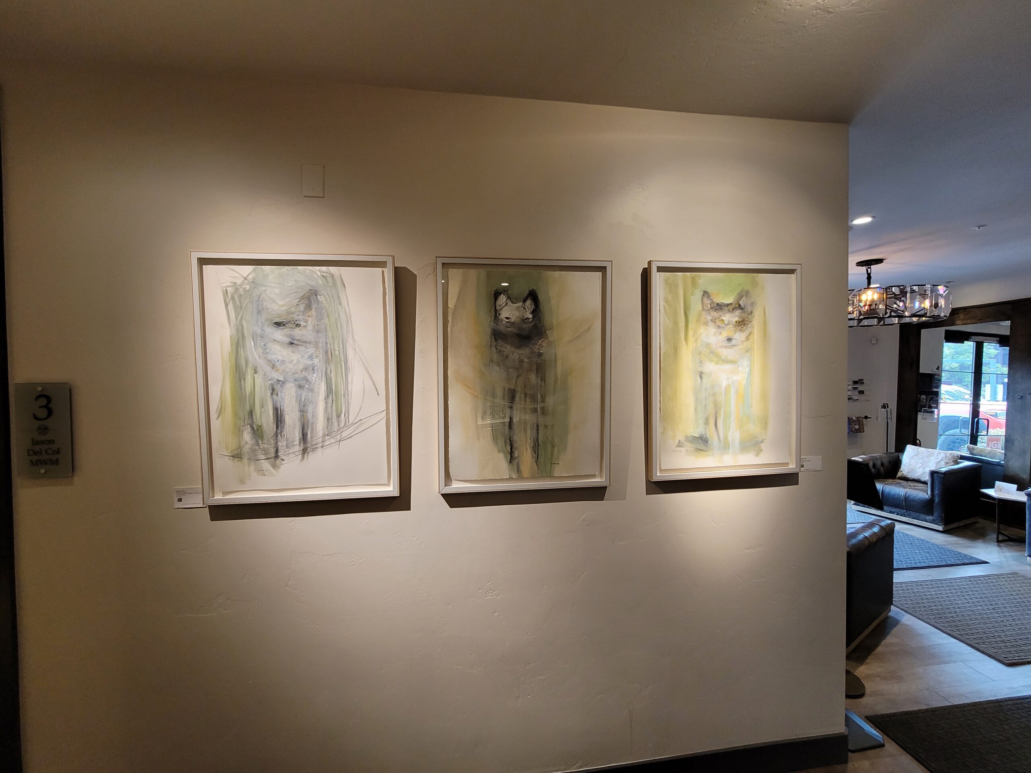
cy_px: 386
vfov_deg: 89.9
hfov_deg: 106.2
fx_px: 387
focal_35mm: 13
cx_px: 516
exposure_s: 1/60
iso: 320
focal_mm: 2.2
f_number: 2.2
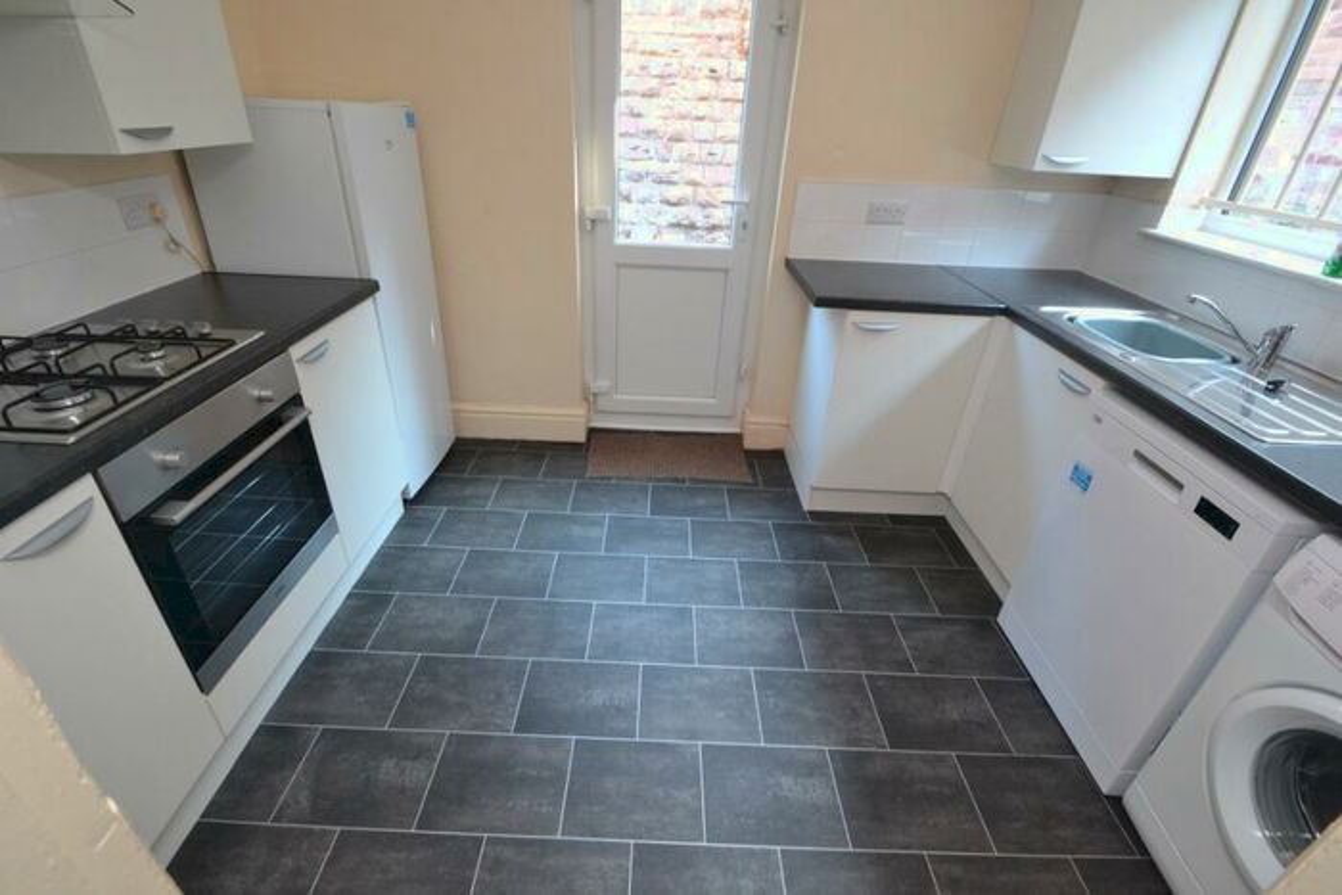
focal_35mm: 15
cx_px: 671
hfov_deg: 100.4
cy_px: 448
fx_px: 559
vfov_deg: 77.4
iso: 1600
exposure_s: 1/30
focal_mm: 10
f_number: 8
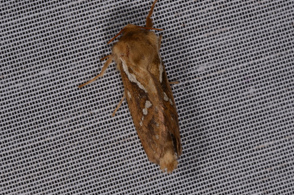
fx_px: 1358
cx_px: 125
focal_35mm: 167
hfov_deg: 12.4
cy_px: 89
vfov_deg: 8.2
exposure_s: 1/60
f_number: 32
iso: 100
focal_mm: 85
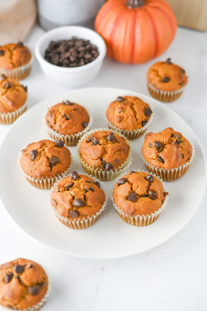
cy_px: 156
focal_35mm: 50
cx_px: 104
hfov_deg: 26.9
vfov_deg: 39.6
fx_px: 432
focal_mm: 50
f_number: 3.2
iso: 250
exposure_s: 1/160
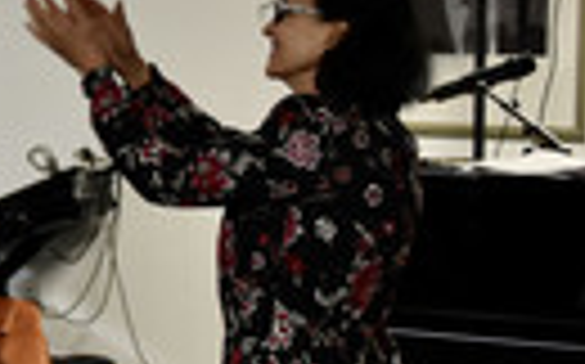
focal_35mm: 267
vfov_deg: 4.9
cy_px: 200
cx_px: -295
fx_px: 4247
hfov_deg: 7.7
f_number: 4
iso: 1250
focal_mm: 55
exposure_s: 1/100
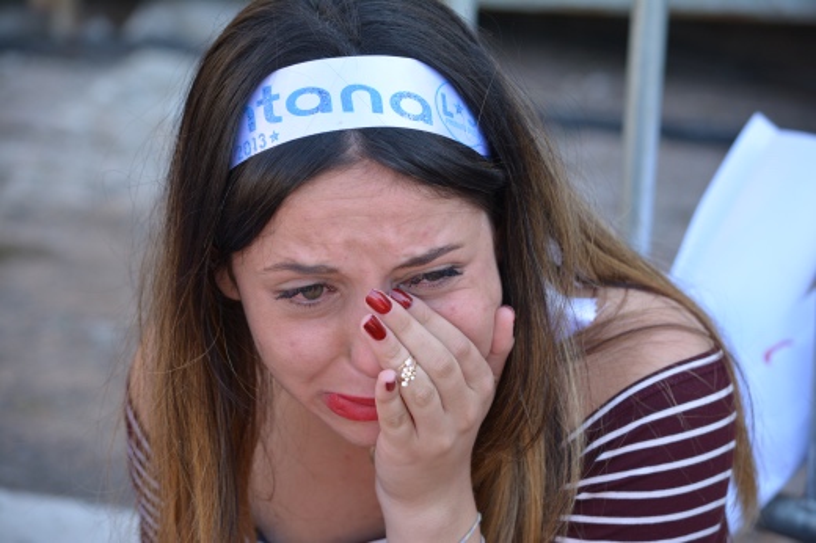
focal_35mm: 150
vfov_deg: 9.1
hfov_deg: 13.7
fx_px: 3398
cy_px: 272
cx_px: 408
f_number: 5.6
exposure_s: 1/125
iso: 250
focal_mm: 100
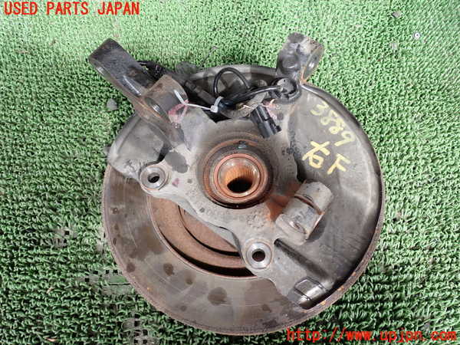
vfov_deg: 46.8
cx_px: 230
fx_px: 399
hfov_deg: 60.0
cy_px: 172
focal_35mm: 30
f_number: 2.3
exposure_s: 1/125
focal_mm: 5.4
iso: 125
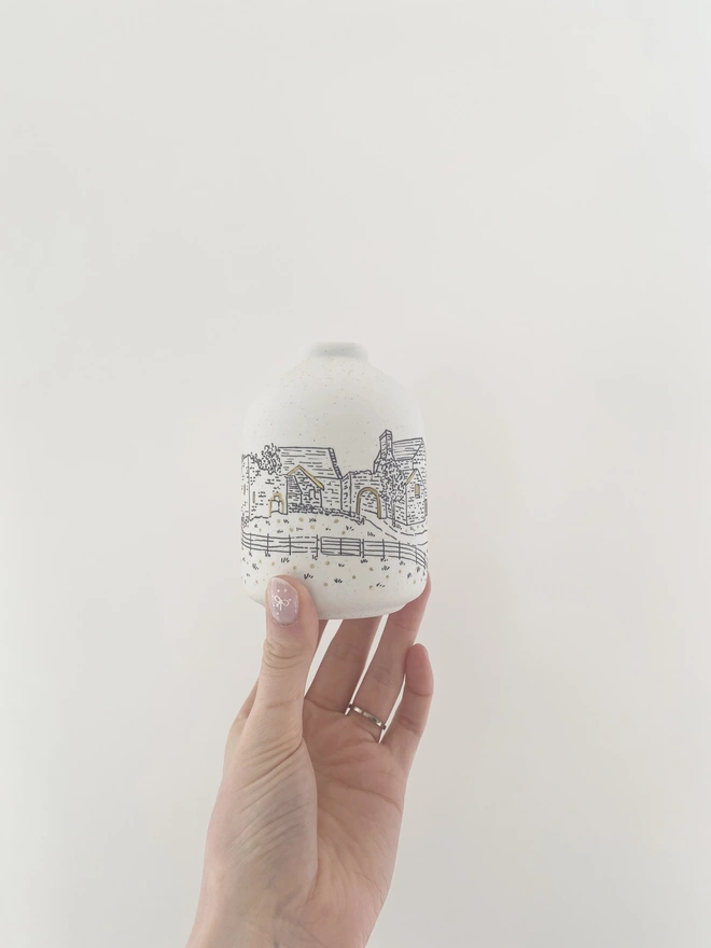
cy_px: 474
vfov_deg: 67.3
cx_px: 356
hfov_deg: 53.1
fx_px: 712
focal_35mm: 26
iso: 40
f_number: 1.8
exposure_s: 1/121
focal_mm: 4.25
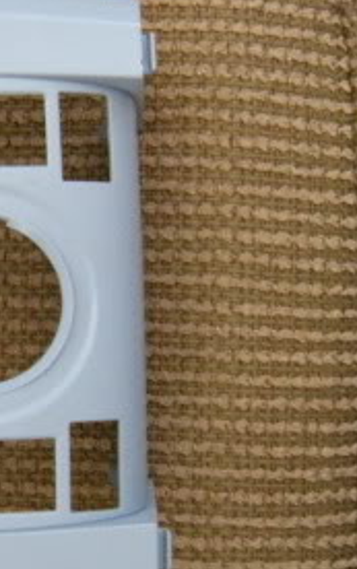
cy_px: 305
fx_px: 1336
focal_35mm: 86
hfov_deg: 13.7
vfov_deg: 24.1
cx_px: -266
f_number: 3.8
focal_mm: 5.9
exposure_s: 1/20.2
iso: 400
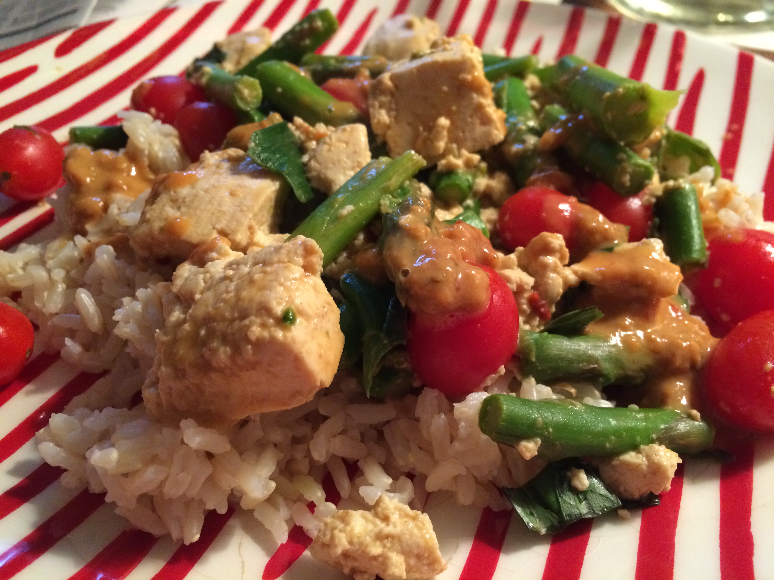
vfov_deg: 48.2
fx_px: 648
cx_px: 387
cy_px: 290
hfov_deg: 61.7
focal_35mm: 29
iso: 320
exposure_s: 1/30
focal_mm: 4.15
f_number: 2.2
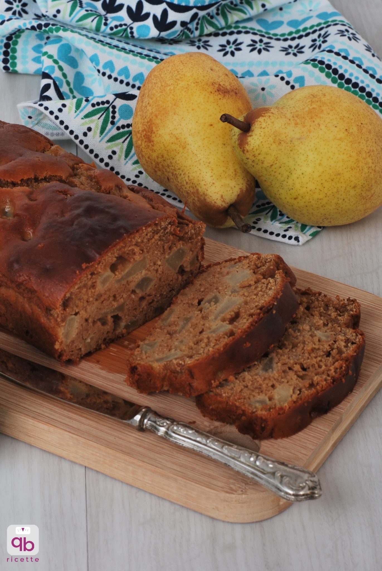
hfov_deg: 18.2
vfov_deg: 27.0
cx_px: 191
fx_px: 1190
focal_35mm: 75
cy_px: 286
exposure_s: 1/6
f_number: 9
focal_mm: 50
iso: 200
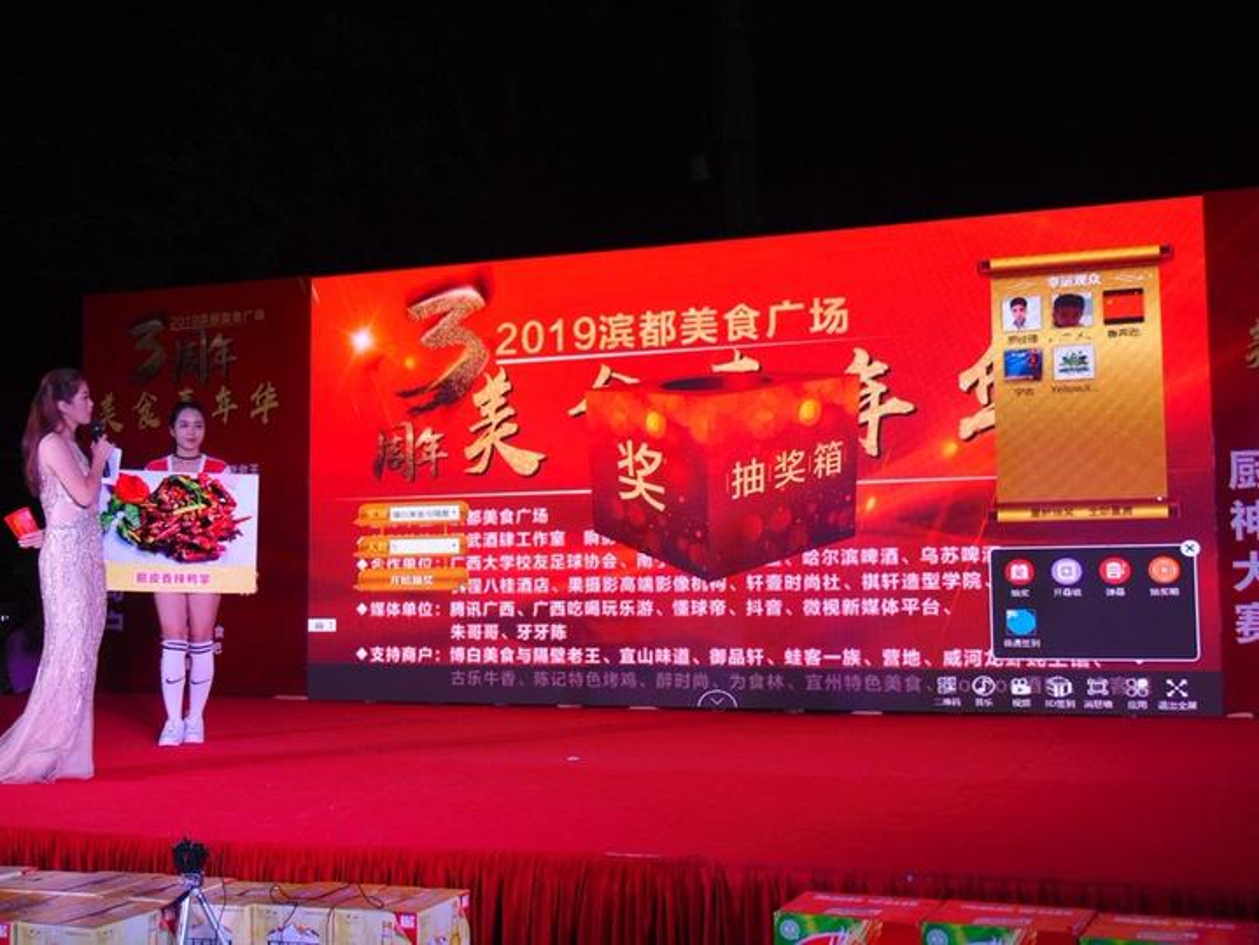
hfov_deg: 44.8
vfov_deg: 34.4
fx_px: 1528
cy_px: 472
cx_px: 630
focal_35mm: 42
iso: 80
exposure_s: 1/80
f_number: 3.3
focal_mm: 7.6
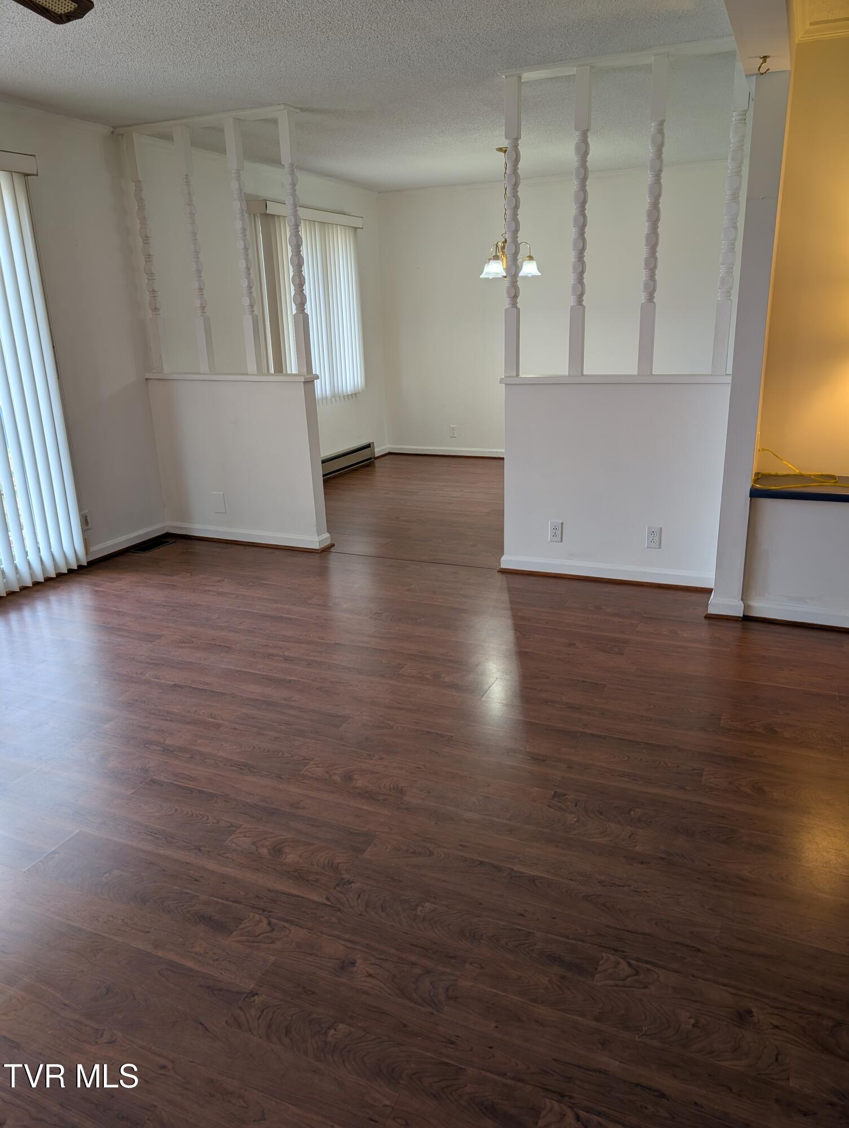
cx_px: 424
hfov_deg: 56.9
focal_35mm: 24
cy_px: 564
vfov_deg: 71.5
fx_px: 783
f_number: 1.68
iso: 15
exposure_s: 1/202
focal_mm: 6.9
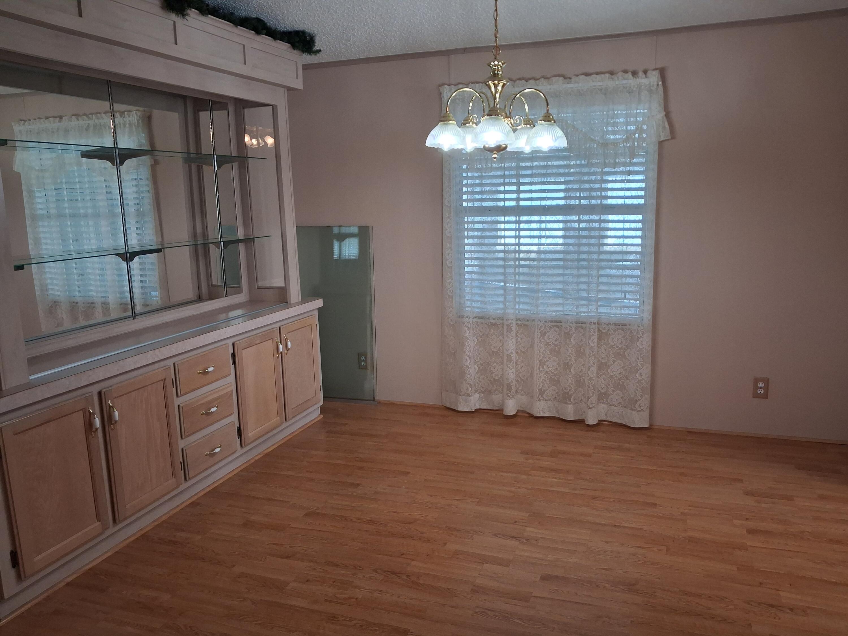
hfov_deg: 65.3
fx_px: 661
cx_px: 424
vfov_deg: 51.4
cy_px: 318
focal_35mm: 27
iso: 320
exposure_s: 1/100
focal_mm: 4
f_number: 1.8
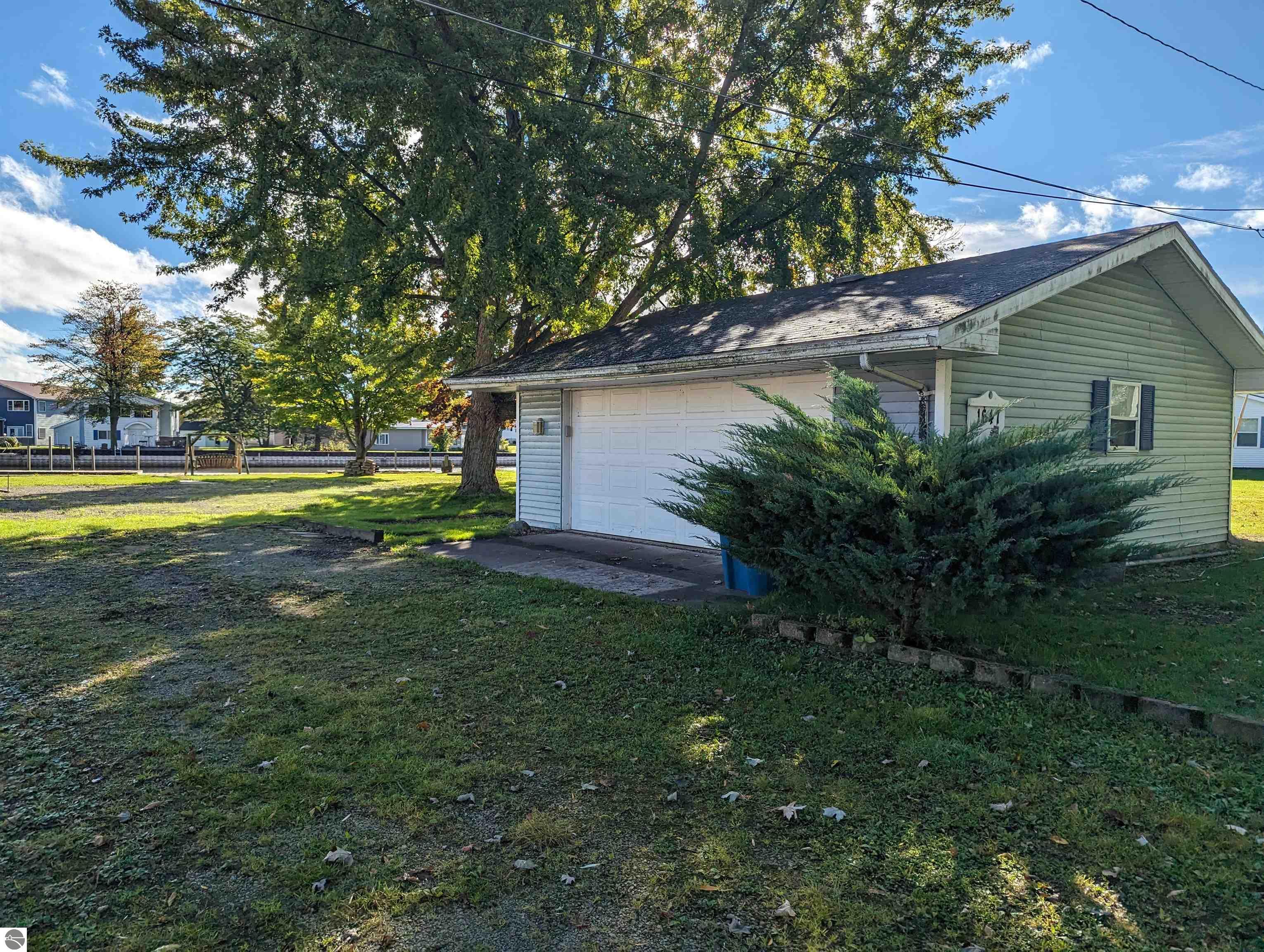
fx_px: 878
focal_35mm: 24
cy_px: 476
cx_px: 632
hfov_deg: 71.5
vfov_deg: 56.9
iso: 42
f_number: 1.85
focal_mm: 6.81
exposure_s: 1/2899
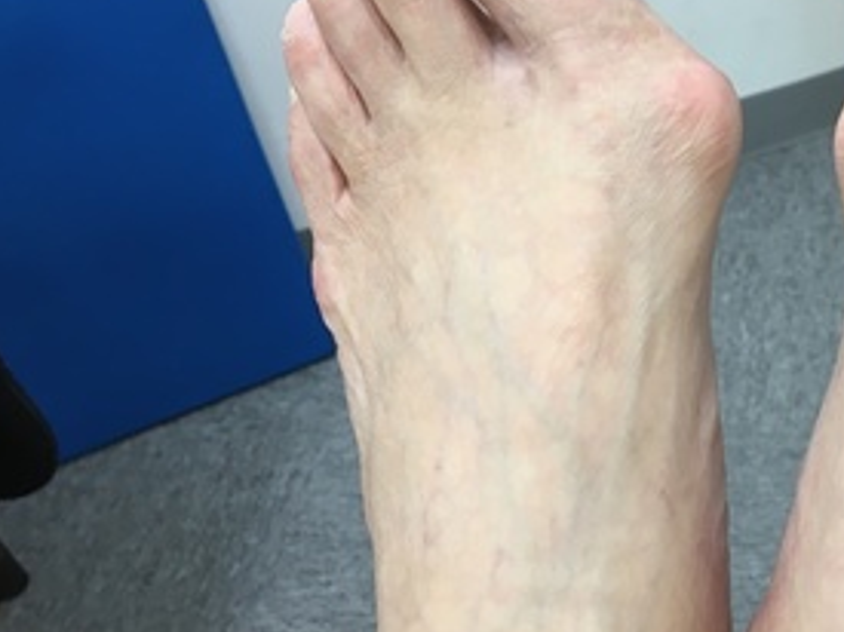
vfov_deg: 25.6
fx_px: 1389
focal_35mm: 57
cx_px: 718
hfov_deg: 32.5
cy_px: 330
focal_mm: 4.15
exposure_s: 1/33
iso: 80
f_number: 2.2
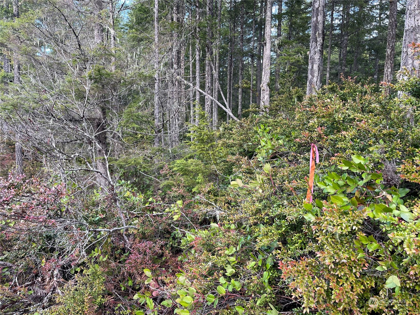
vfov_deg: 53.1
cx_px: 210
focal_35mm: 26
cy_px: 158
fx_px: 315
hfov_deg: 67.3
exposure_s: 1/121
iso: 50
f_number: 1.6
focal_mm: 5.1
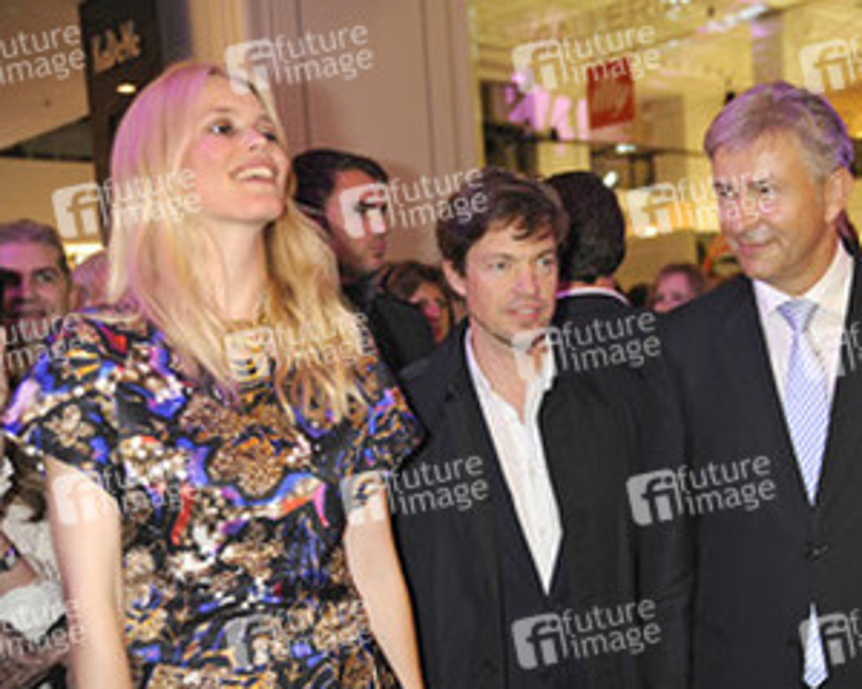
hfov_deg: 38.0
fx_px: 1225
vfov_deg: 31.3
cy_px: 419
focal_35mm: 48
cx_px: 625
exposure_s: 1/50
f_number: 2.8
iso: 800
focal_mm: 34
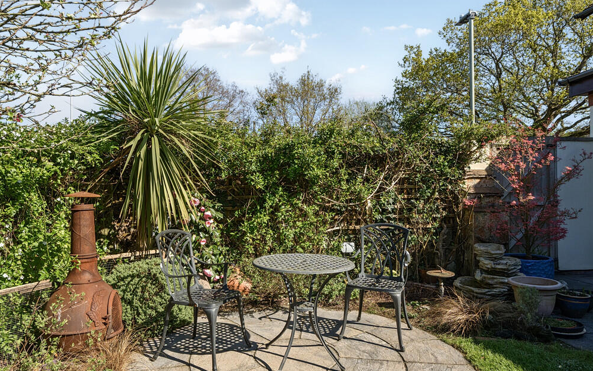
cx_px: 289
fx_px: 356
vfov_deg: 55.1
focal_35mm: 22
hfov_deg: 79.6
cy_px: 186
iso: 400
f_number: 8
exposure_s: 1/500
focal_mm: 14
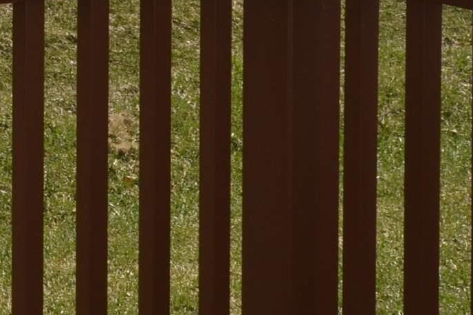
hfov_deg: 13.6
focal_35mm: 134
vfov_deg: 9.8
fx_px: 1761
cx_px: -395
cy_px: -213
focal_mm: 20
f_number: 10
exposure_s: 1/200
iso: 100
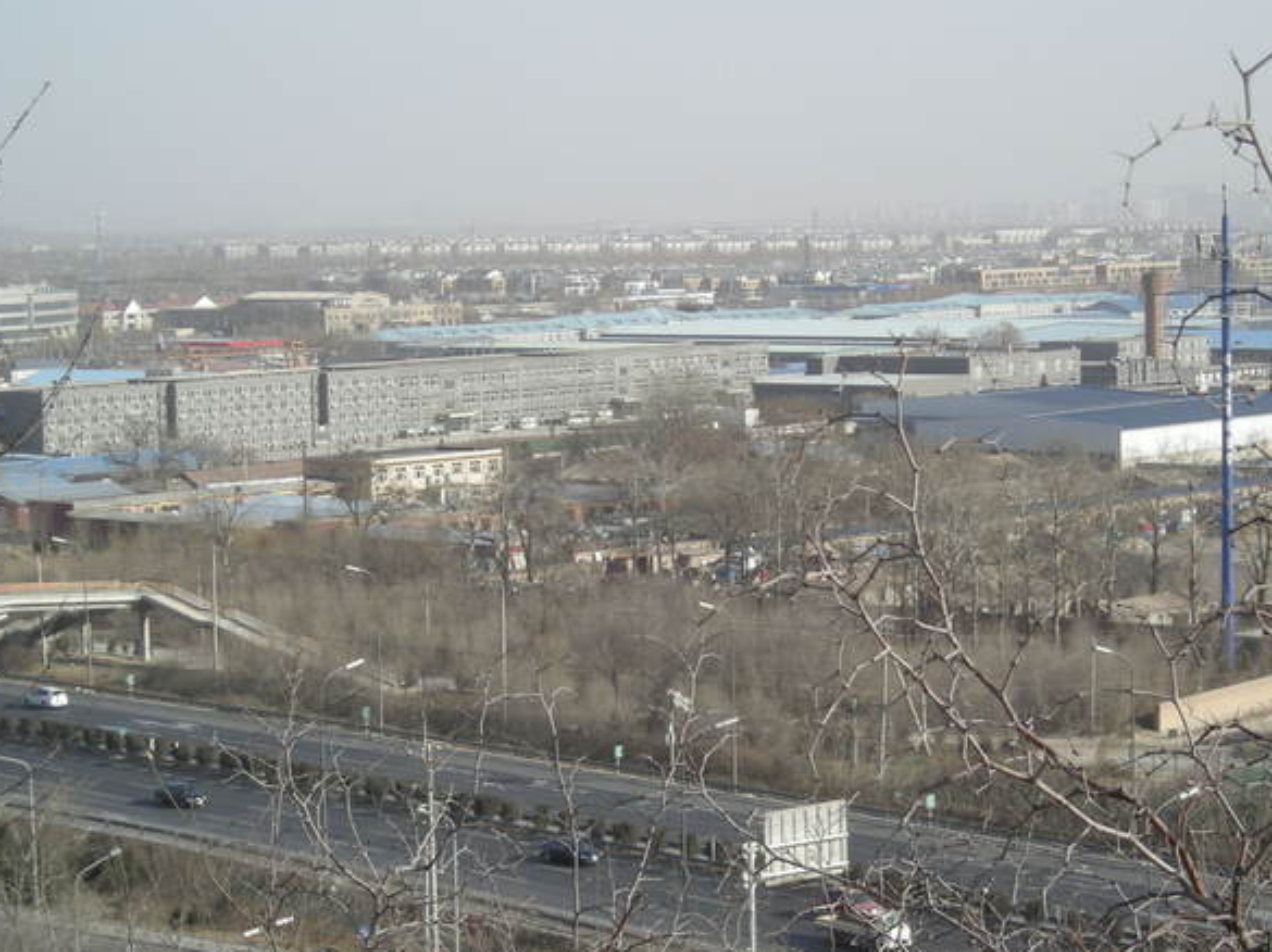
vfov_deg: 14.2
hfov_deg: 18.9
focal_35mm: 104
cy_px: 469
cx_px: 770
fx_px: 3819
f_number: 3.9
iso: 50
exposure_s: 1/417
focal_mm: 12.3
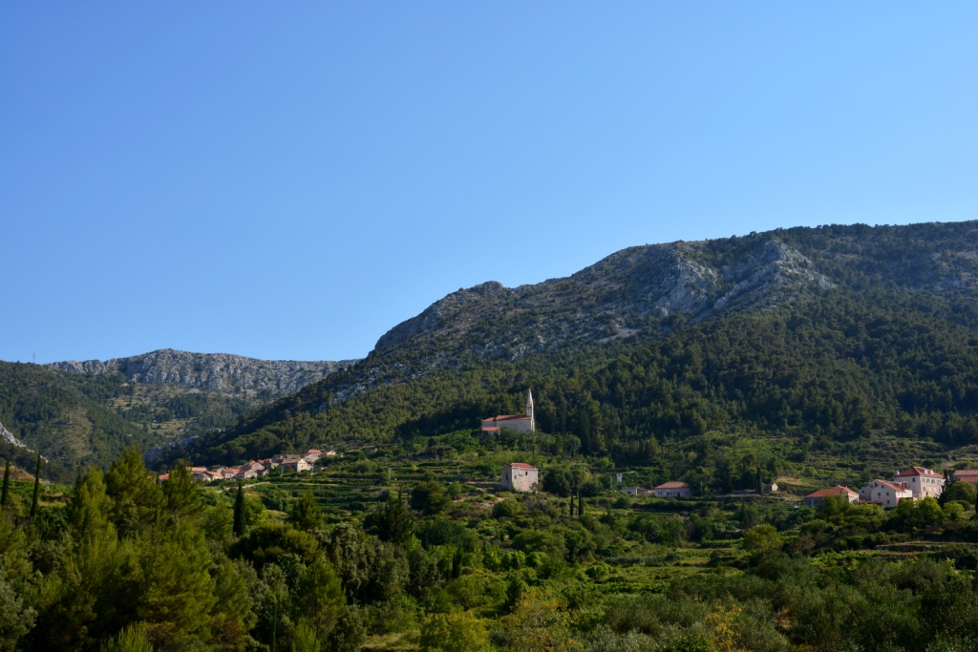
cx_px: 489
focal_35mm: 39
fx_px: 1060
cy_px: 326
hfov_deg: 49.5
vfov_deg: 34.2
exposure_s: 1/500
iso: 250
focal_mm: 26
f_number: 8
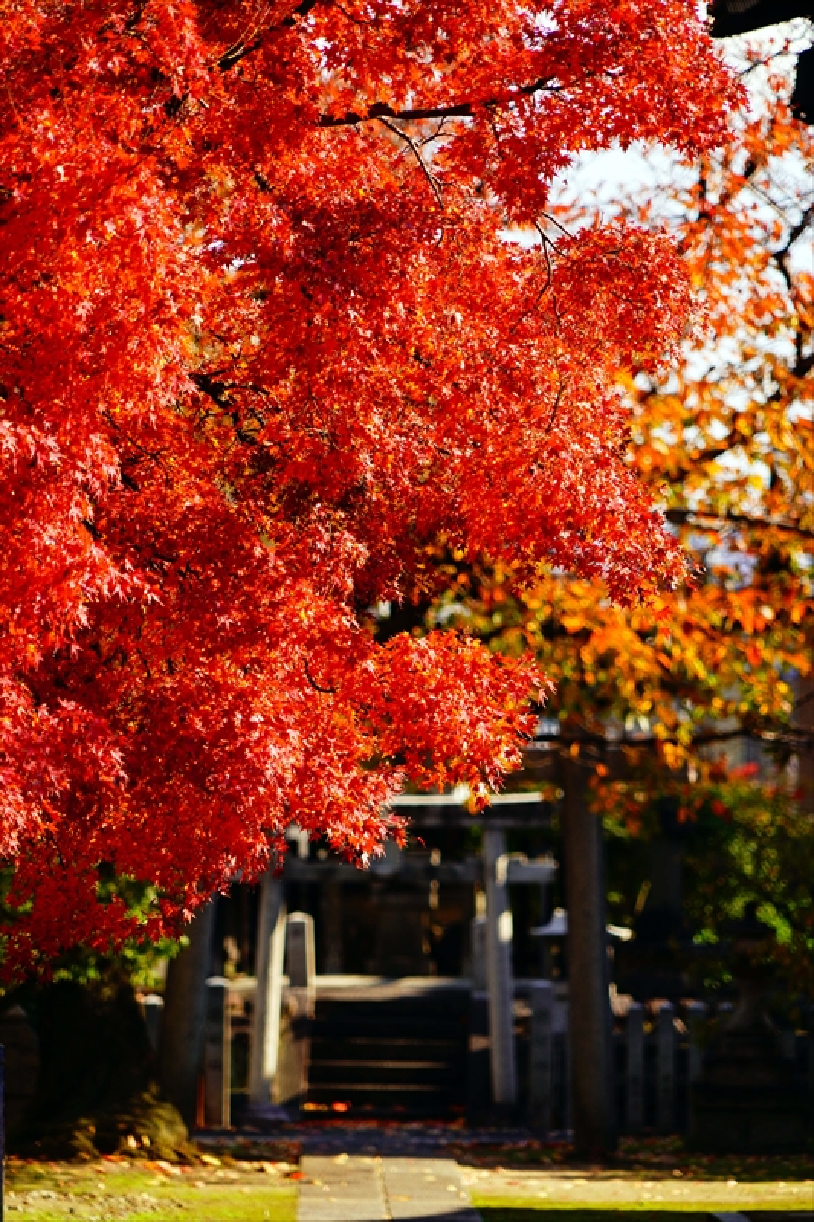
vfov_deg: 8.6
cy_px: 611
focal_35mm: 240
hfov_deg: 5.7
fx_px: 8143
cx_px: 407
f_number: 6.3
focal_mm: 240
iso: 160
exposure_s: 1/250
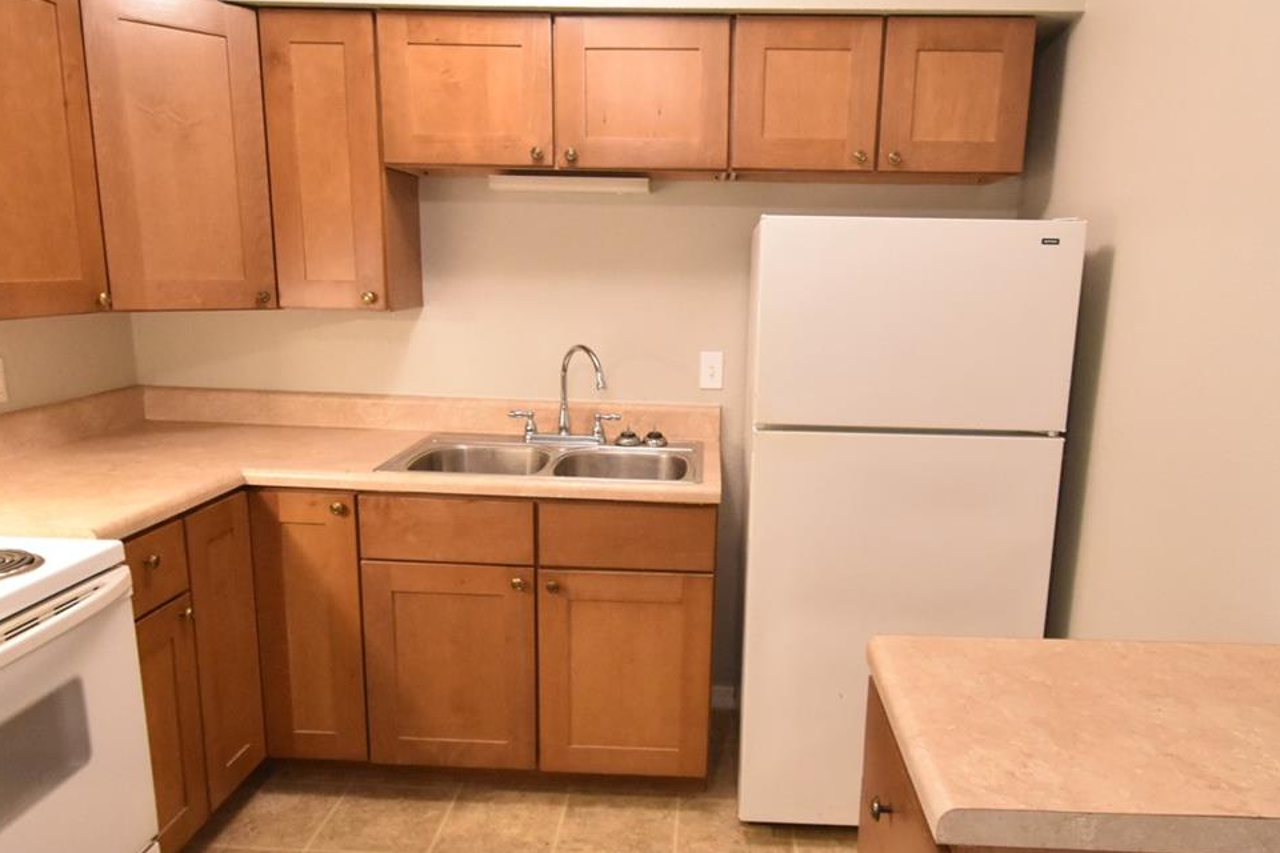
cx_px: 687
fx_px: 889
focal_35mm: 25
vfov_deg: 51.2
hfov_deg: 71.4
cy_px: 468
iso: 3600
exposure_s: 1/60
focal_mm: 10
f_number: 3.5
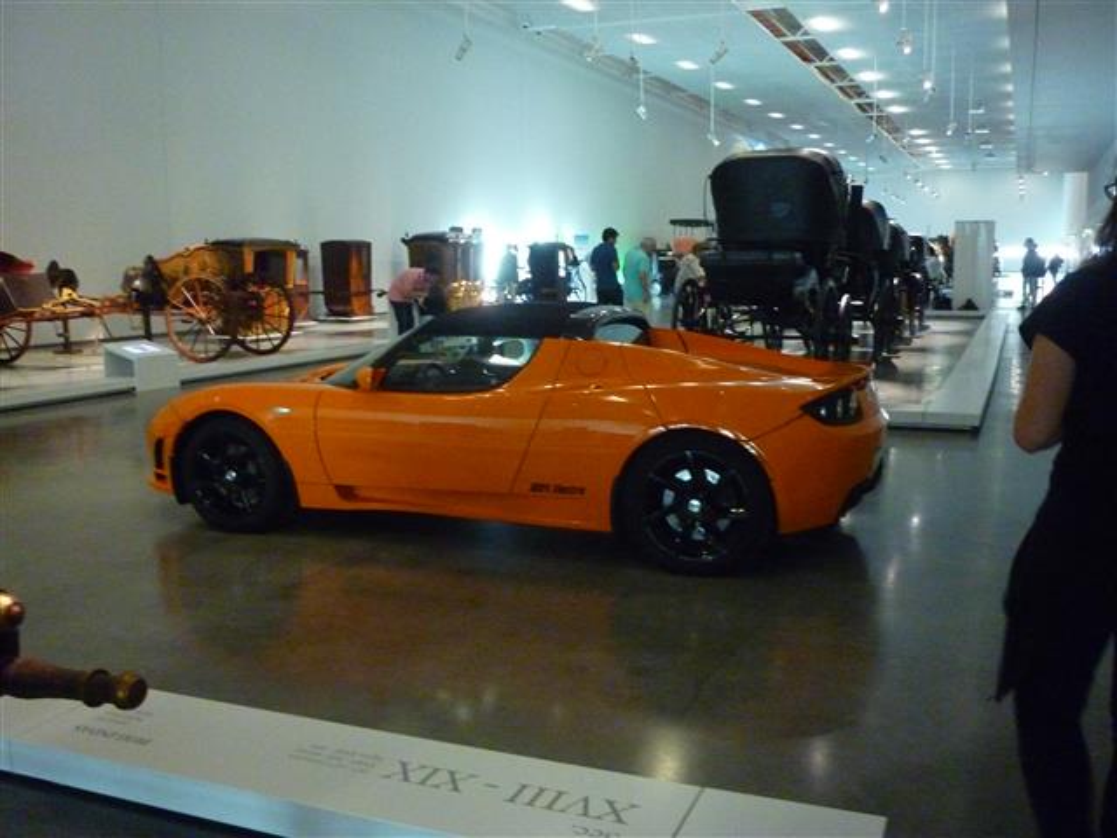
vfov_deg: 42.9
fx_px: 1065
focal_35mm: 33
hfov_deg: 55.4
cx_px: 558
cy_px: 419
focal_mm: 5.5
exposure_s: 1/15
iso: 800
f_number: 2.8
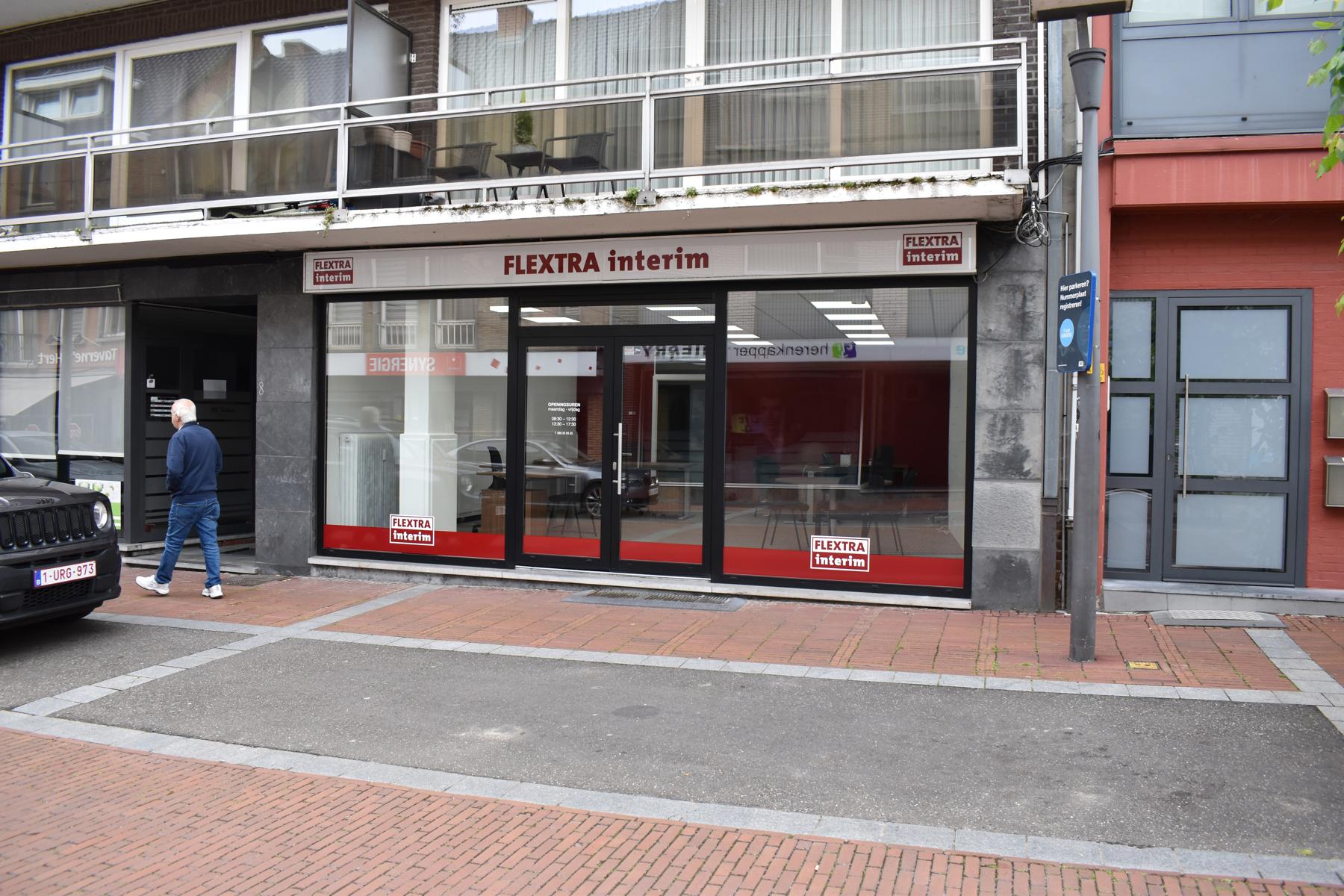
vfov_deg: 47.9
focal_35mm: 27
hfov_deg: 67.4
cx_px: 672
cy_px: 448
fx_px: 1008
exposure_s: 1/250
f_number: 5
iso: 400
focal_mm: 18
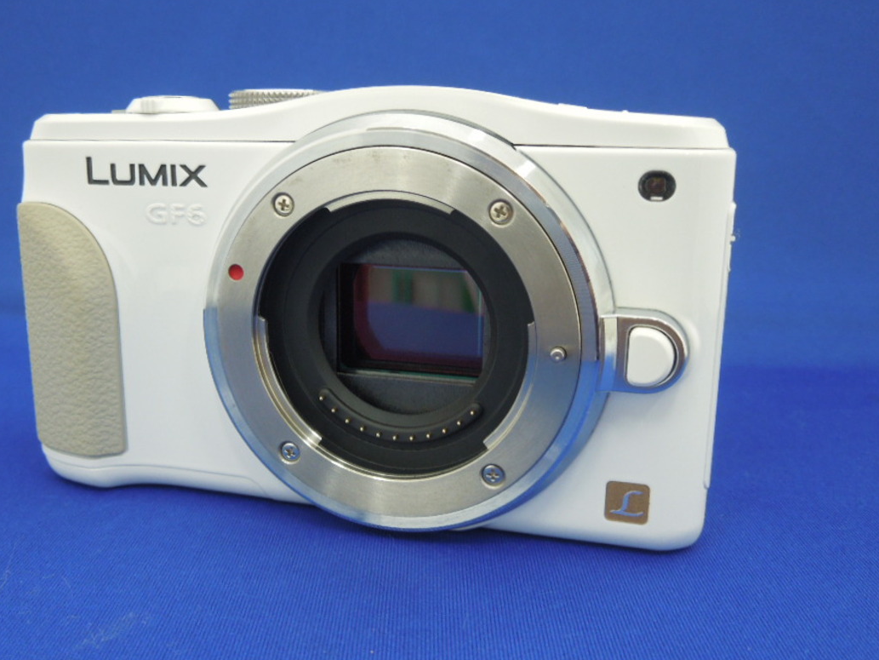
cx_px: 391
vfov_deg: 39.7
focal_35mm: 36
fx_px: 914
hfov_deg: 51.2
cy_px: 341
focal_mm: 5.6
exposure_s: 1/30
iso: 250
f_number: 3.6
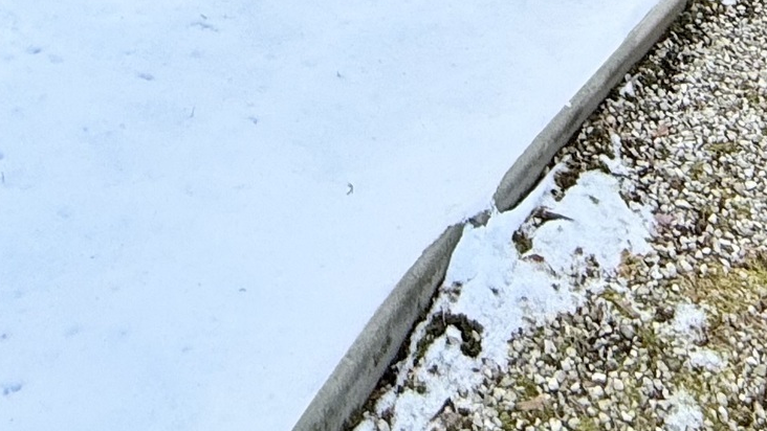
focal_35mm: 64
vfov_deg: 12.3
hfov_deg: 32.6
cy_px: -749
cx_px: 263
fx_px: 1302
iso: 80
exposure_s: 1/99
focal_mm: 2.22
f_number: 2.2
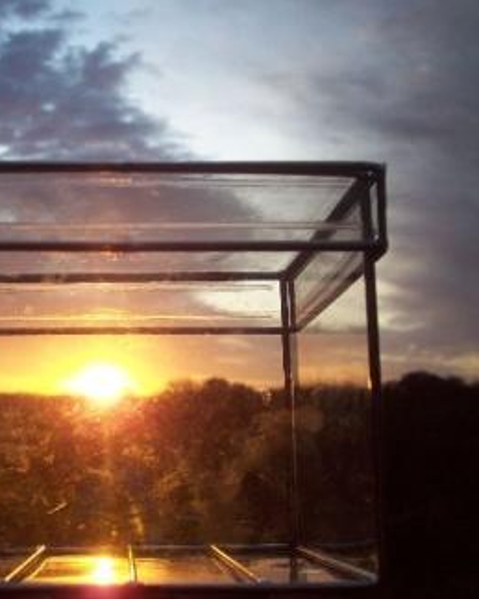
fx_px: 886
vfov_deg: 37.3
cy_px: 307
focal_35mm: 50
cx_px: 100
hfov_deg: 29.6
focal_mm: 6.2
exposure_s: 1/231
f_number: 2.8
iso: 80
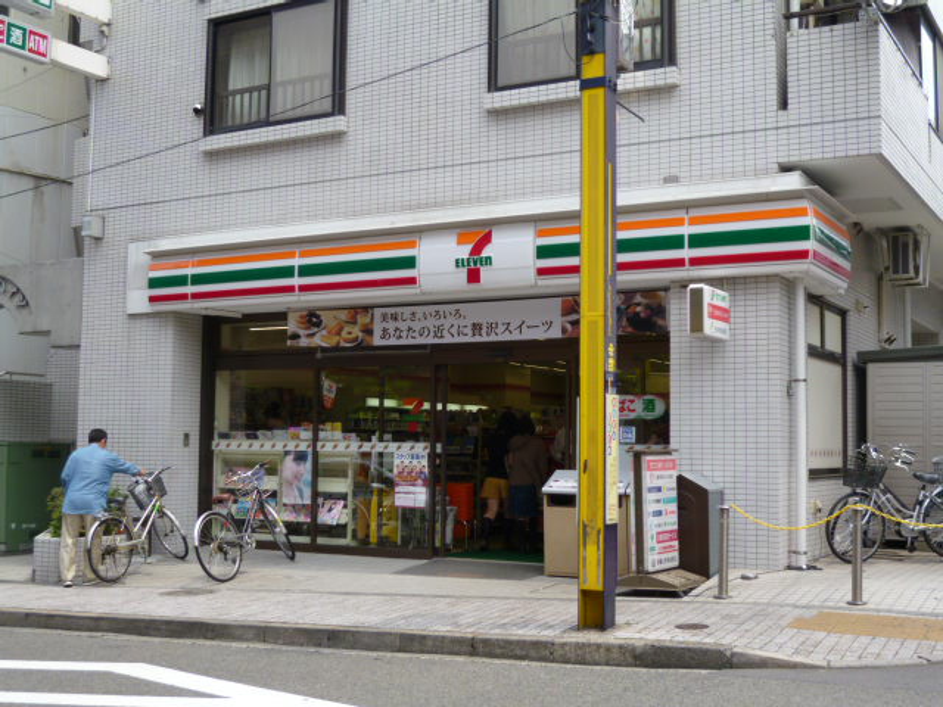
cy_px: 354
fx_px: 1199
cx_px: 472
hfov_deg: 42.9
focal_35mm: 44
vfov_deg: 32.9
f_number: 3.3
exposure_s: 1/250
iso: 100
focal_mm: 7.9
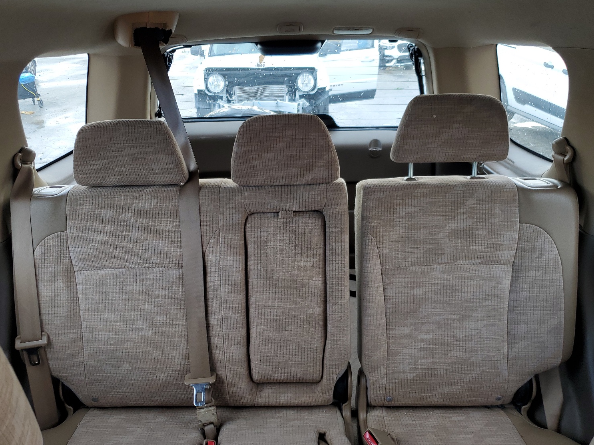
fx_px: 480
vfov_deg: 49.7
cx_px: 282
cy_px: 222
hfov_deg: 63.4
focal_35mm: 28
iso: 50
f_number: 1.5
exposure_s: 1/156
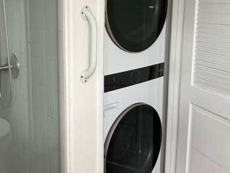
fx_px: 272
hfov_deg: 44.9
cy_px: 51
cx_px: 72
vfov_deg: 34.6
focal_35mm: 41
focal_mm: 6.86
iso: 125
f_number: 1.78
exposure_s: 1/120
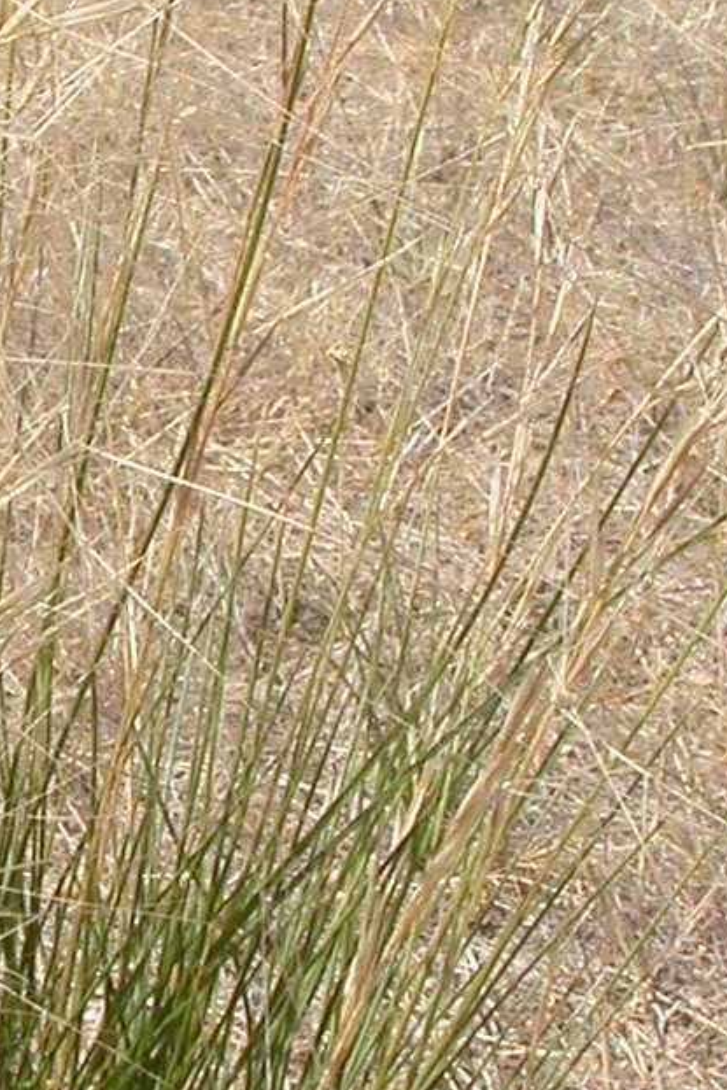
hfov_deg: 8.0
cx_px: -145
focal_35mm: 171
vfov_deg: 12.0
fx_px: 5177
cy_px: 580
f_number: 7.9
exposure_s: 1/428
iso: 100
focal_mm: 9.5
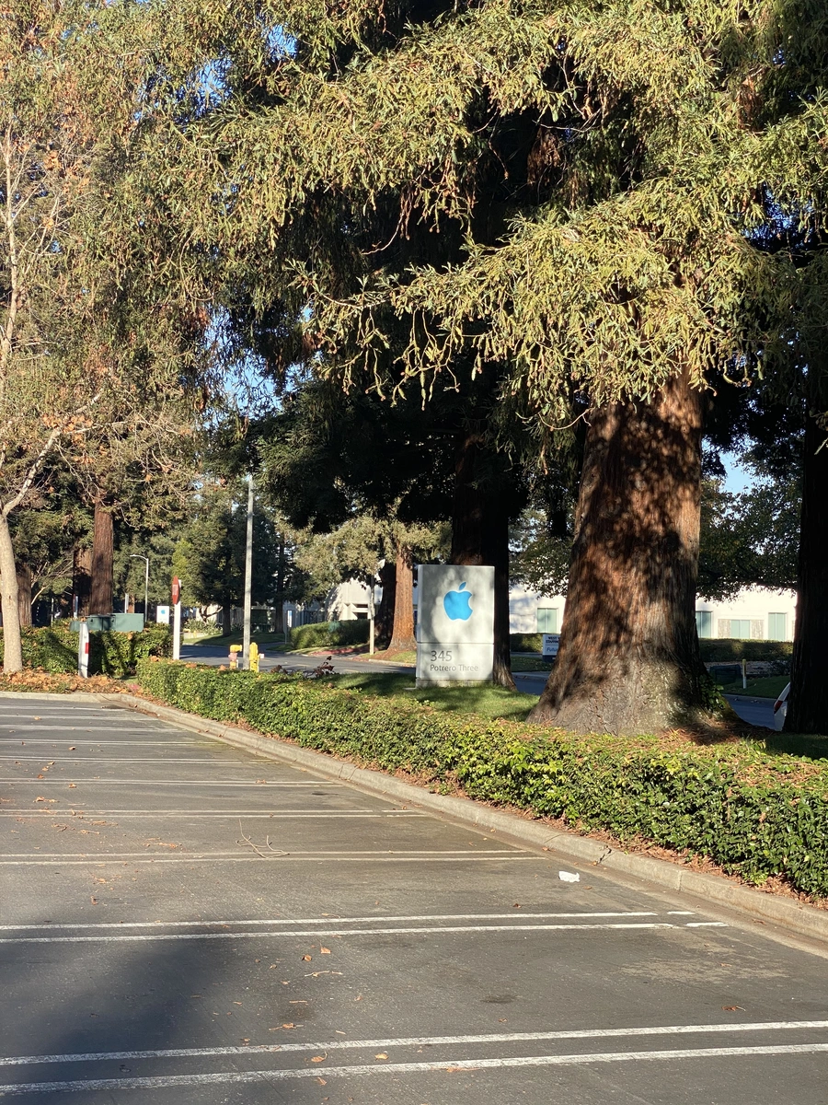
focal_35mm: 52
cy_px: 552
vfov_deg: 36.8
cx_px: 414
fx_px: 1658
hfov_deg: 28.0
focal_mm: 6
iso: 20
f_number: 2
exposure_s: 1/436
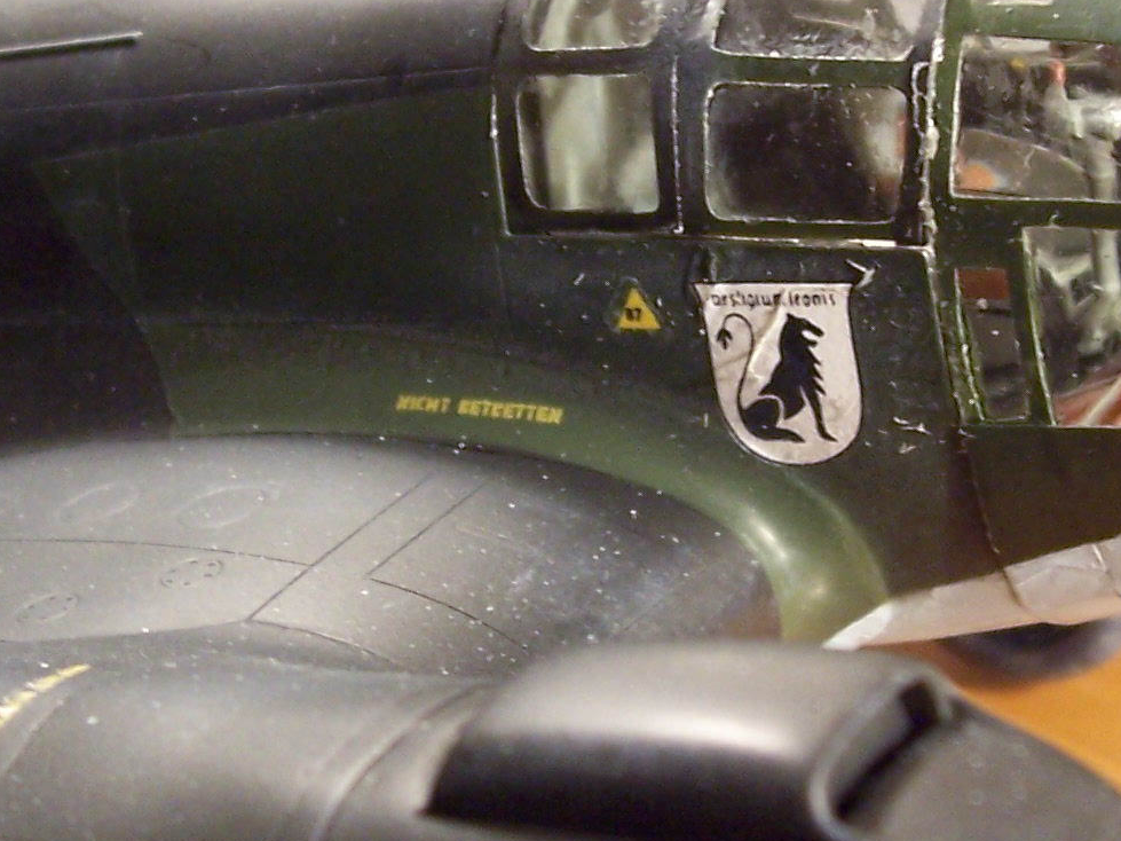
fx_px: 2590
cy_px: 306
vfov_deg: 18.4
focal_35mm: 80
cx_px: 656
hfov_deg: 24.4
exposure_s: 1/10
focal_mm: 5.6
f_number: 2.7
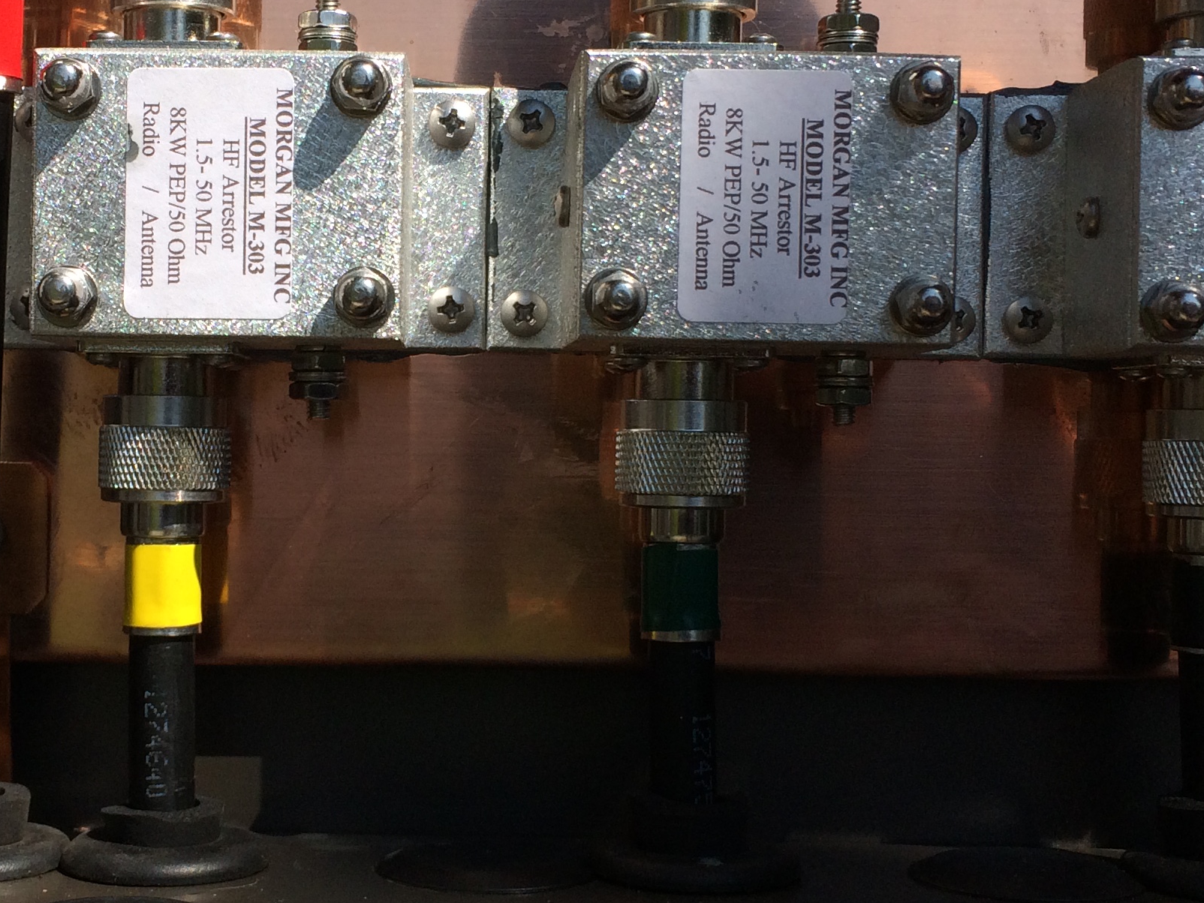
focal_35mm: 59
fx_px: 2052
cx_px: 415
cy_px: 396
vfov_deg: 24.8
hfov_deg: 32.5
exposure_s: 1/2740
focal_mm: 4.15
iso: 32
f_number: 2.2
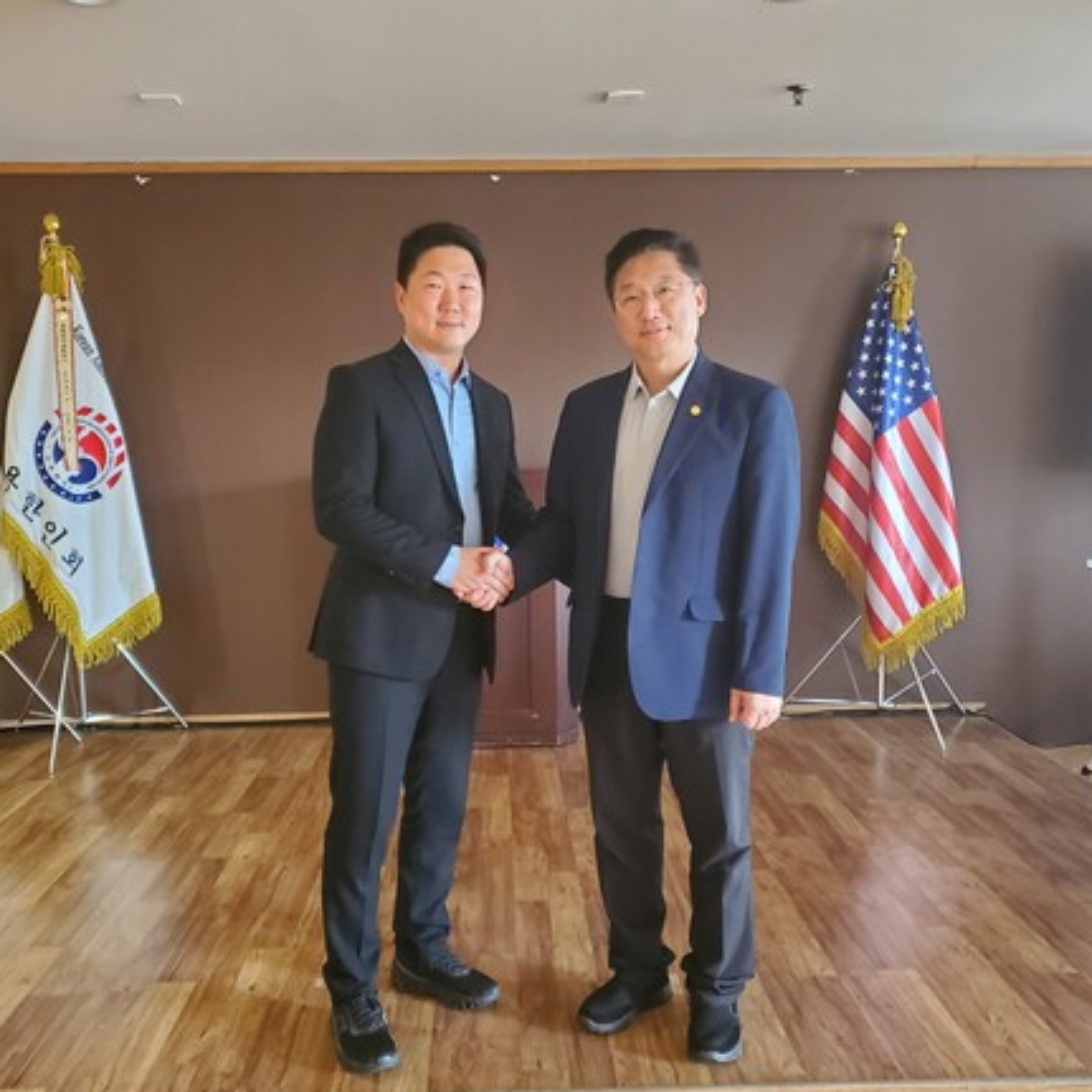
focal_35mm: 32
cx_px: 522
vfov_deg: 51.1
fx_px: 1142
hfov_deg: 51.1
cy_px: 565
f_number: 1.5
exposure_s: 1/40
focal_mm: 4.3
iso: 500
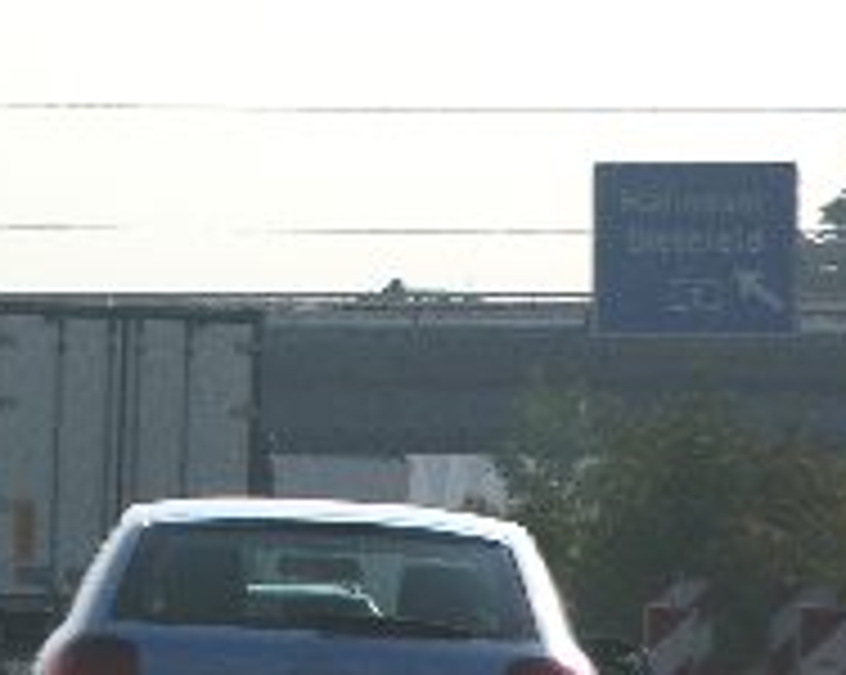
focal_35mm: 823
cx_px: 214
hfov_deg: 2.4
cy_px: -130
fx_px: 20585
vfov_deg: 1.9
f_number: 7.4
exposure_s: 1/227
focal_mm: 67.7
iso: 50
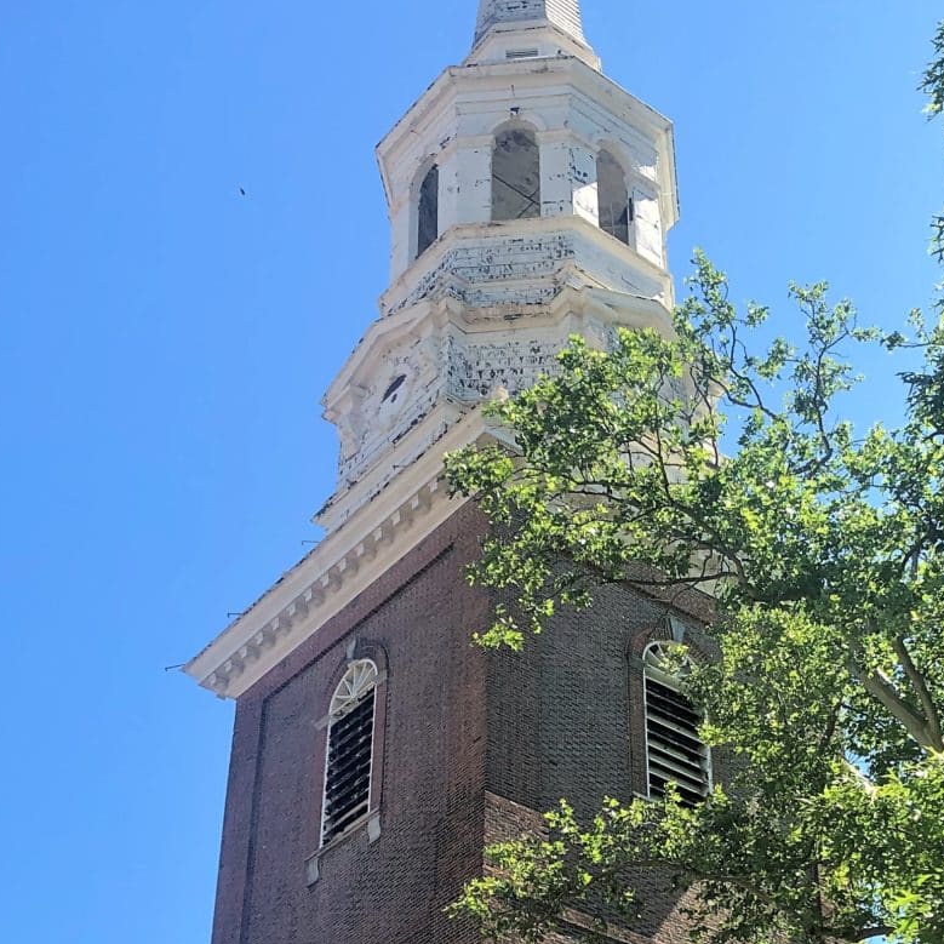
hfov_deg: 28.1
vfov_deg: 27.4
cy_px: 793
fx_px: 1882
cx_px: 593
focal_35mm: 61
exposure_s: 1/883
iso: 20
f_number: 1.8
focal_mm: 3.99
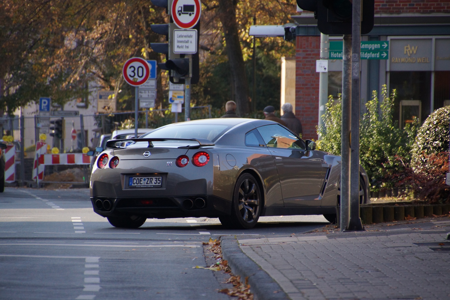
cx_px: 225
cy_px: 150
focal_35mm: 420
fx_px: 5249
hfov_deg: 4.9
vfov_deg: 3.3
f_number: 6.3
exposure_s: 1/500
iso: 640
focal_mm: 280
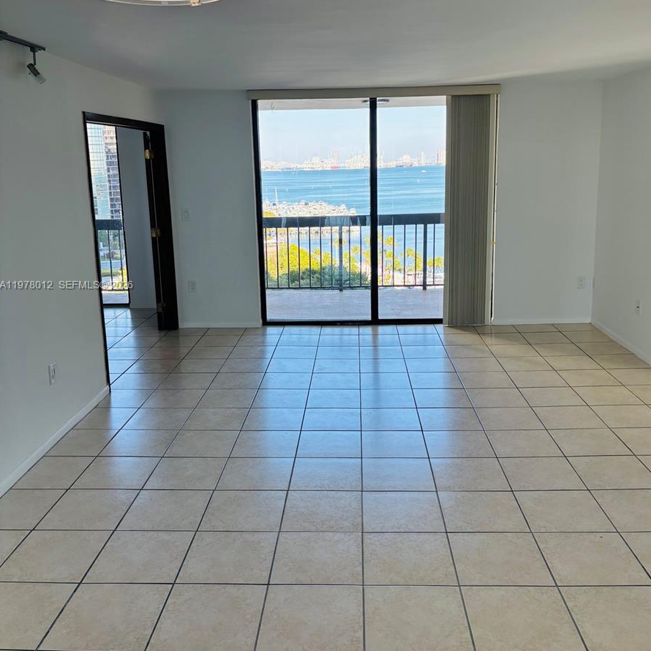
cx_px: 327
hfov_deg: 52.5
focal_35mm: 31
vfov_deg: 52.4
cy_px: 286
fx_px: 660
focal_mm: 5.96
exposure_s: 1/370
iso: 50
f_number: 1.6
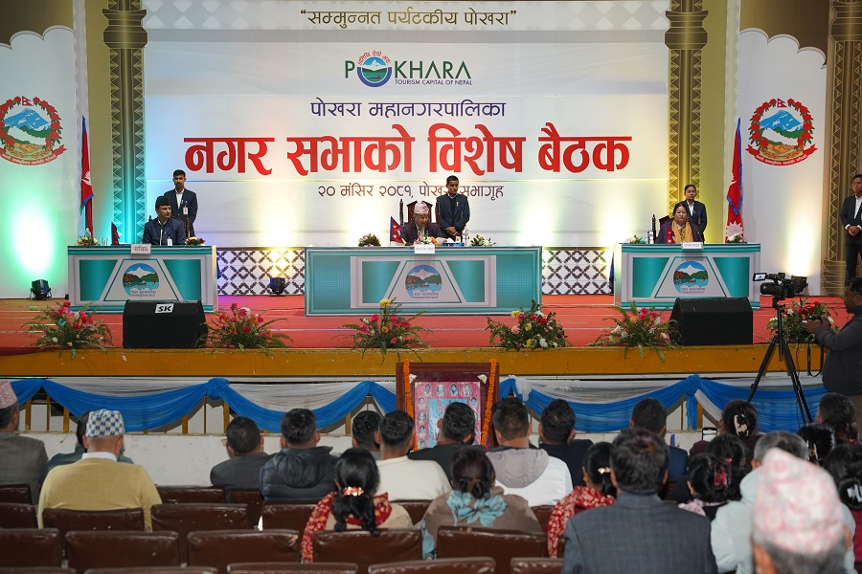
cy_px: 287
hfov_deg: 31.9
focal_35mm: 63
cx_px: 431
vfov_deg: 21.6
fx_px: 1506
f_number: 4
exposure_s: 1/160
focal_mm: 62.9
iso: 1600
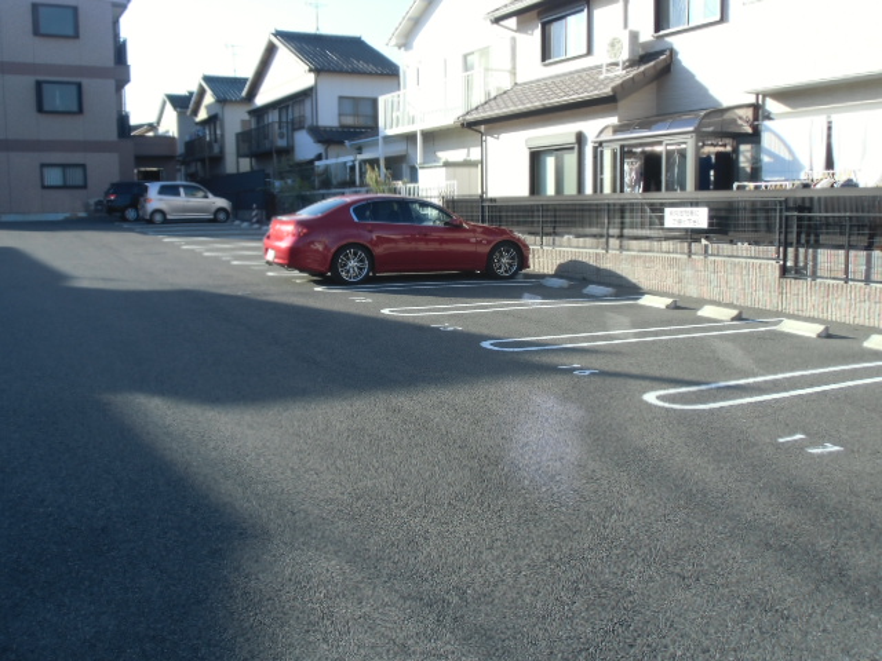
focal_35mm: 33
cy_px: 330
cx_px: 441
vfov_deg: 42.9
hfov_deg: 55.4
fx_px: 841
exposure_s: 1/200
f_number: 3.7
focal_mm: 5.93
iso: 64
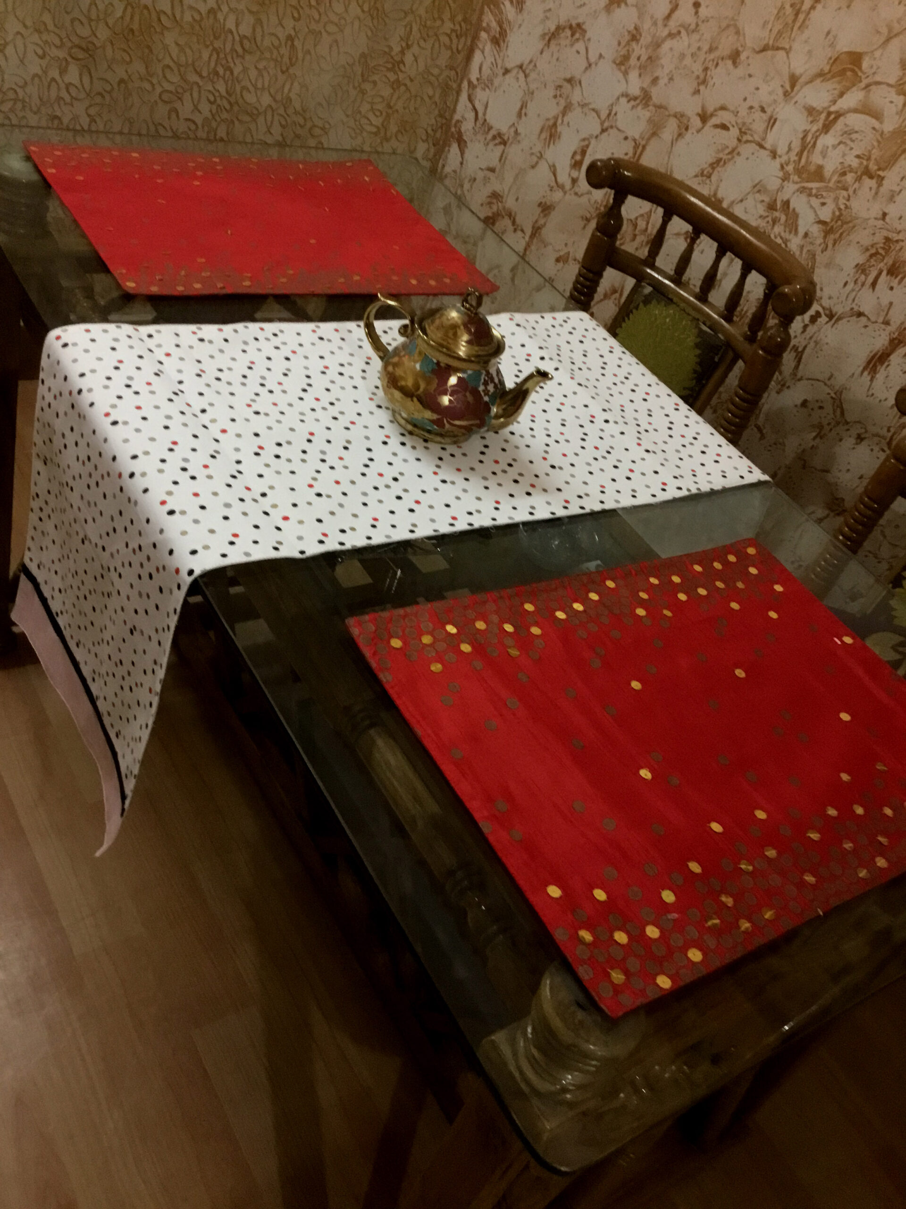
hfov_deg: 45.4
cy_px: 604
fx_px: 1082
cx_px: 453
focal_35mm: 31
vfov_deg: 58.4
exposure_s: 1/20
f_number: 2.4
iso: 200
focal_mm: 3.3
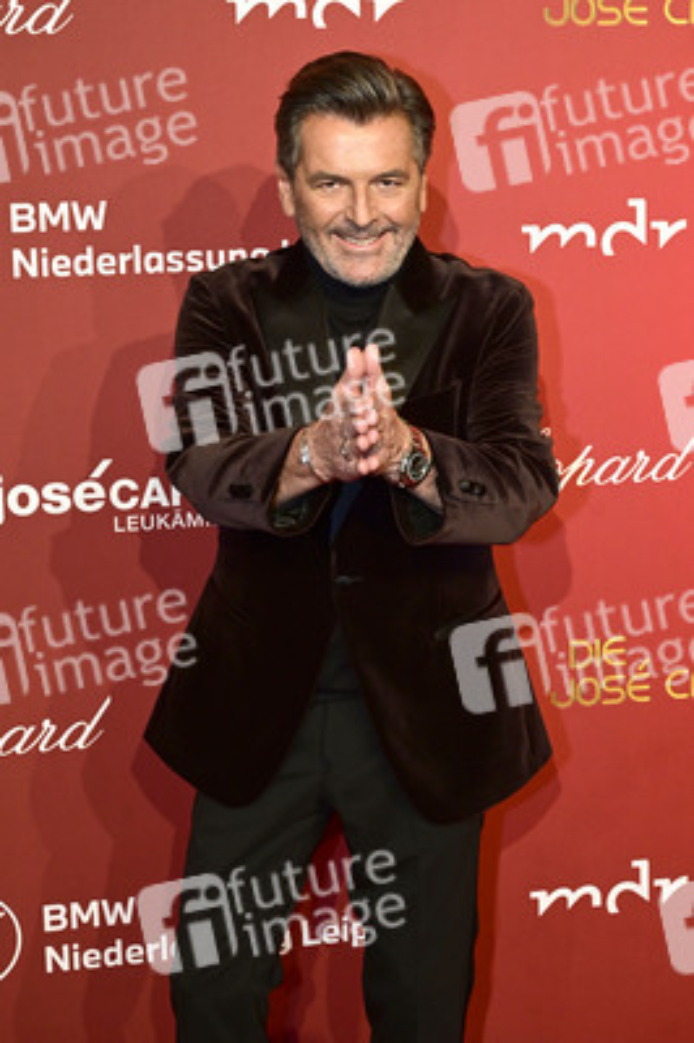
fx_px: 1593
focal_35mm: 55
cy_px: 522
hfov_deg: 24.6
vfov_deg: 36.3
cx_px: 347
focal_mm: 55
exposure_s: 1/200
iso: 1600
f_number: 6.3
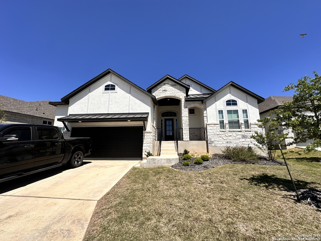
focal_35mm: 14
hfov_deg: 102.1
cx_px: 160
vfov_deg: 85.7
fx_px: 130
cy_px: 120
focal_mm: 2.22
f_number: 2.2
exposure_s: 1/3205
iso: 50
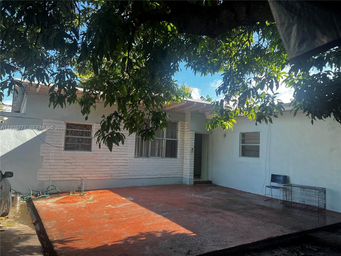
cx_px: 170
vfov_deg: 53.1
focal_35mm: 26
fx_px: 256
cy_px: 128
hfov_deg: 67.3
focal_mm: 5.7
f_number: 1.5
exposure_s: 1/452
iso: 50
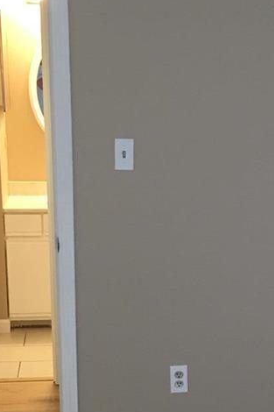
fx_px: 880
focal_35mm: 77
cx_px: 207
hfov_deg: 17.6
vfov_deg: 25.7
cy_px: 348
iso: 64
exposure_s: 1/15
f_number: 2.2
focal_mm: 4.15
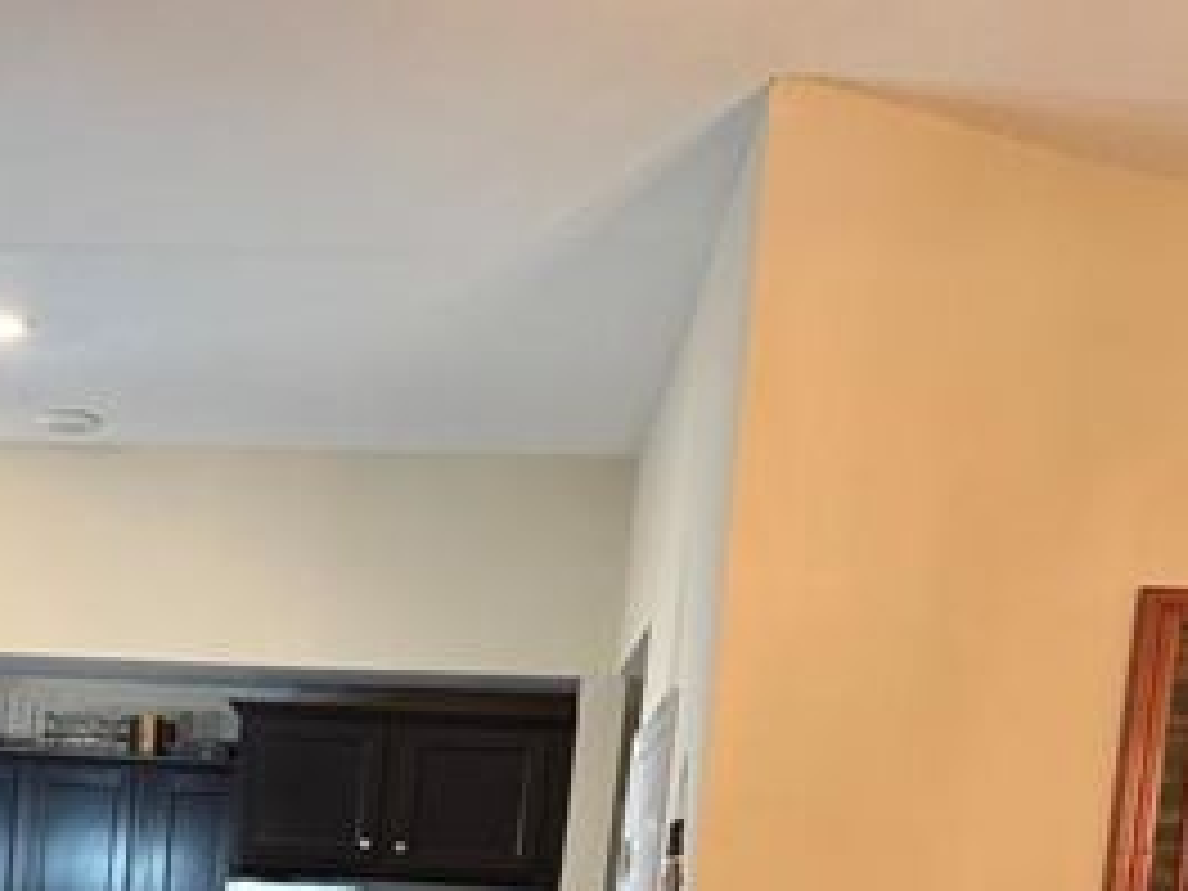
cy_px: 1107
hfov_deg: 28.3
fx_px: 2196
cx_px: -20
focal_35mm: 64
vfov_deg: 21.1
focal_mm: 6.76
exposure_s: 1/60
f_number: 1.78
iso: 400
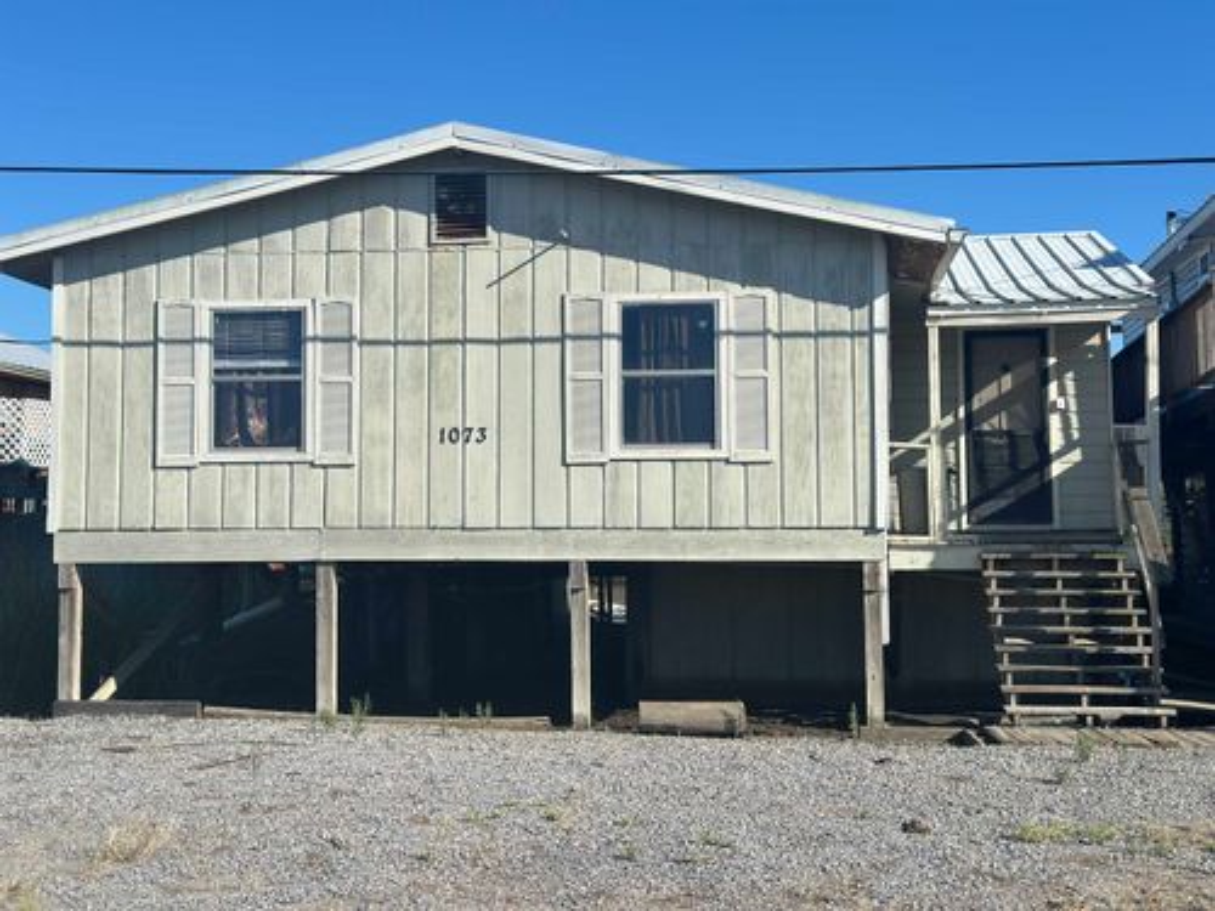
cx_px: 608
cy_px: 456
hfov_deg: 39.7
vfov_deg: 30.3
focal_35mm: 48
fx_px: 1685
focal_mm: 6.86
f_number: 1.78
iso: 100
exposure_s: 1/7634
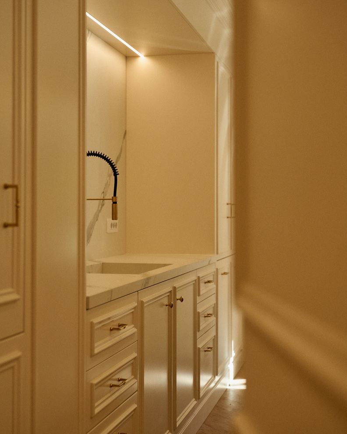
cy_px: 192
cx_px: 175
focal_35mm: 57
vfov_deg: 33.0
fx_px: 732
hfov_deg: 26.7
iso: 640
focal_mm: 50
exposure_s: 1/640
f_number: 2.8
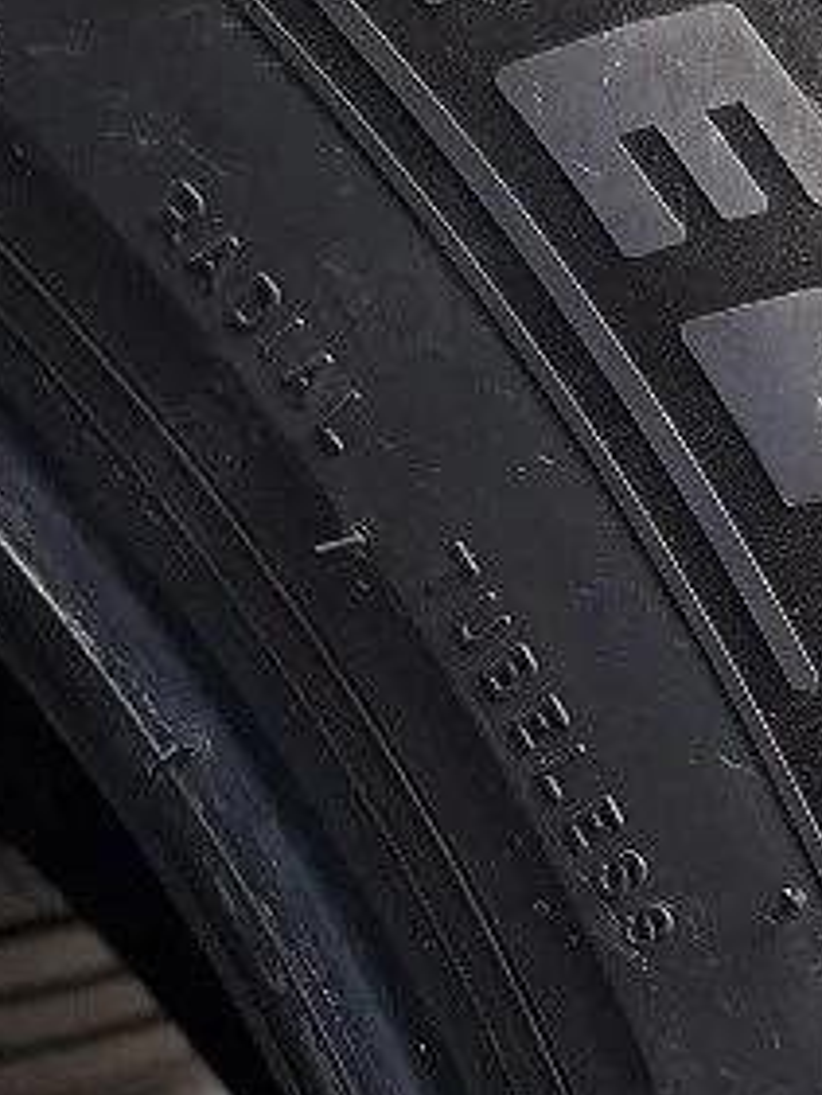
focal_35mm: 109
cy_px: 1370
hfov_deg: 13.4
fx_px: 3449
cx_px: 799
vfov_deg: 17.1
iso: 50
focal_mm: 5.54
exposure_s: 1/120
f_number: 1.8
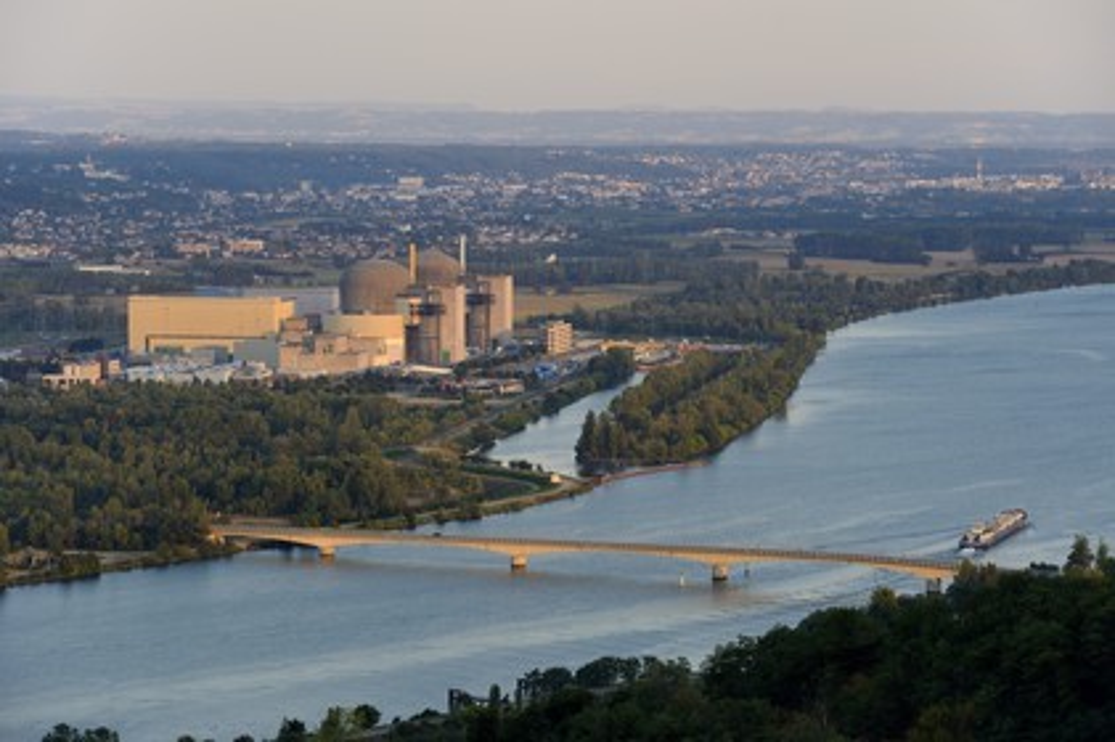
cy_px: 371
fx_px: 3868
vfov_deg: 11.0
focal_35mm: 125
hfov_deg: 16.4
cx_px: 558
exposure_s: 1/200
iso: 200
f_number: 7.1
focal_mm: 125
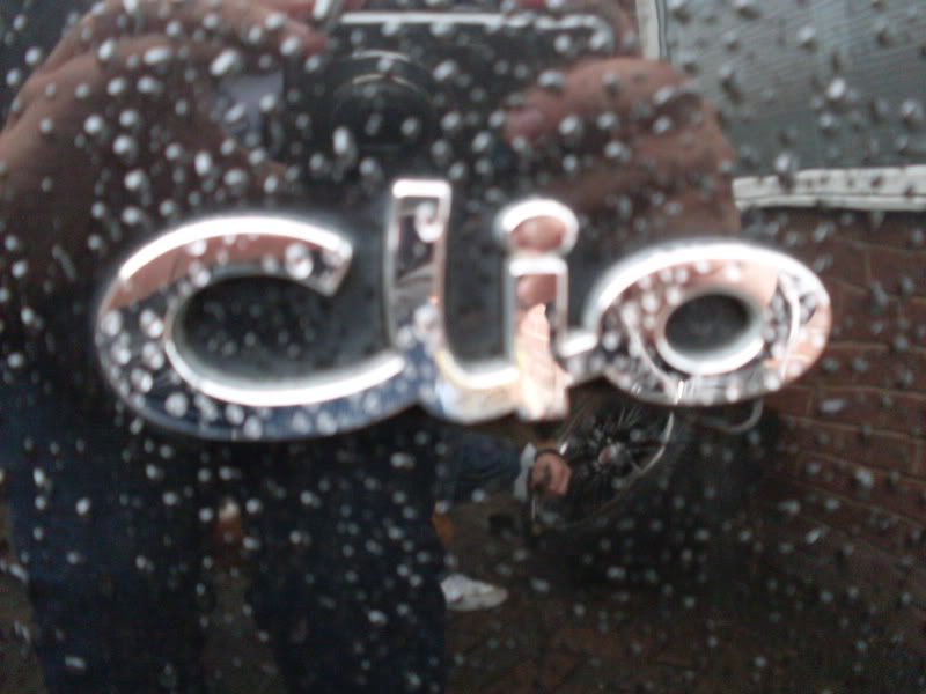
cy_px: 347
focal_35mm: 38
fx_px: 1017
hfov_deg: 49.0
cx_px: 463
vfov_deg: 37.7
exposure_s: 1/45
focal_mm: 6.3
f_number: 2.8
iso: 200
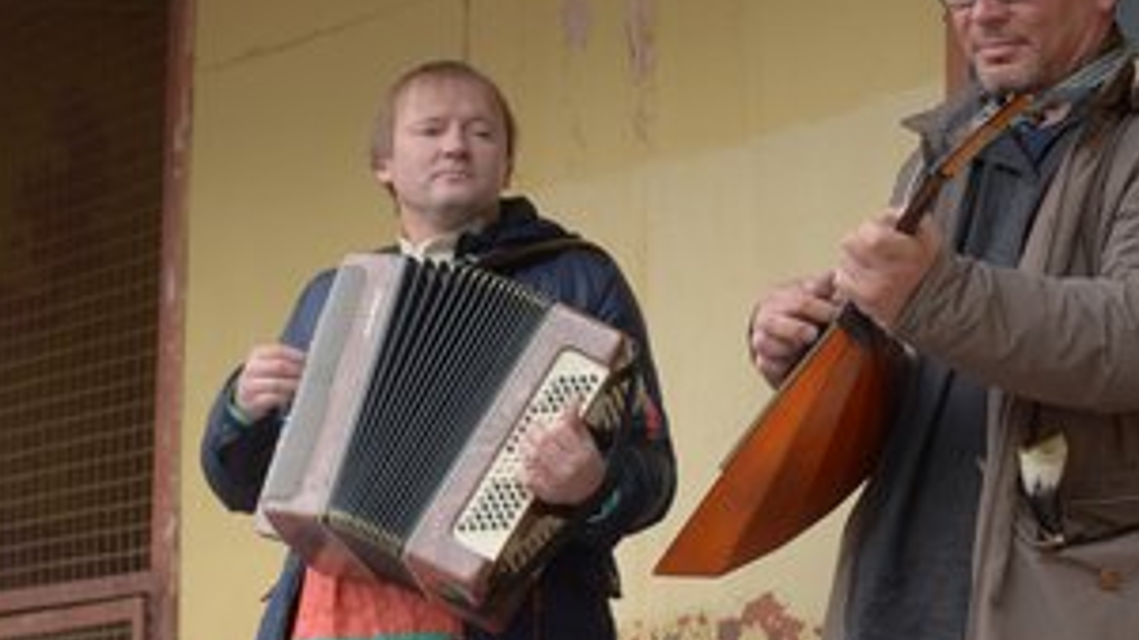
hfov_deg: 21.1
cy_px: 307
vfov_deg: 12.0
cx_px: 734
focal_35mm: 101
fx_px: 3049
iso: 800
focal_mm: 70
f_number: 5.6
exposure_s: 1/250
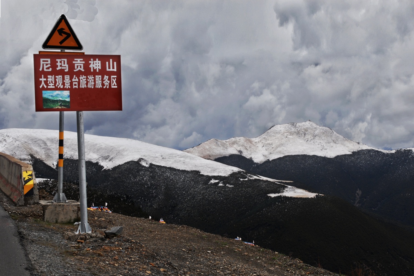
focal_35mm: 57
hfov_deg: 35.1
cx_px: 207
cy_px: 138
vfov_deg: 23.8
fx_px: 655
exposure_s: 1/500
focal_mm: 38
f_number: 10
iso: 200
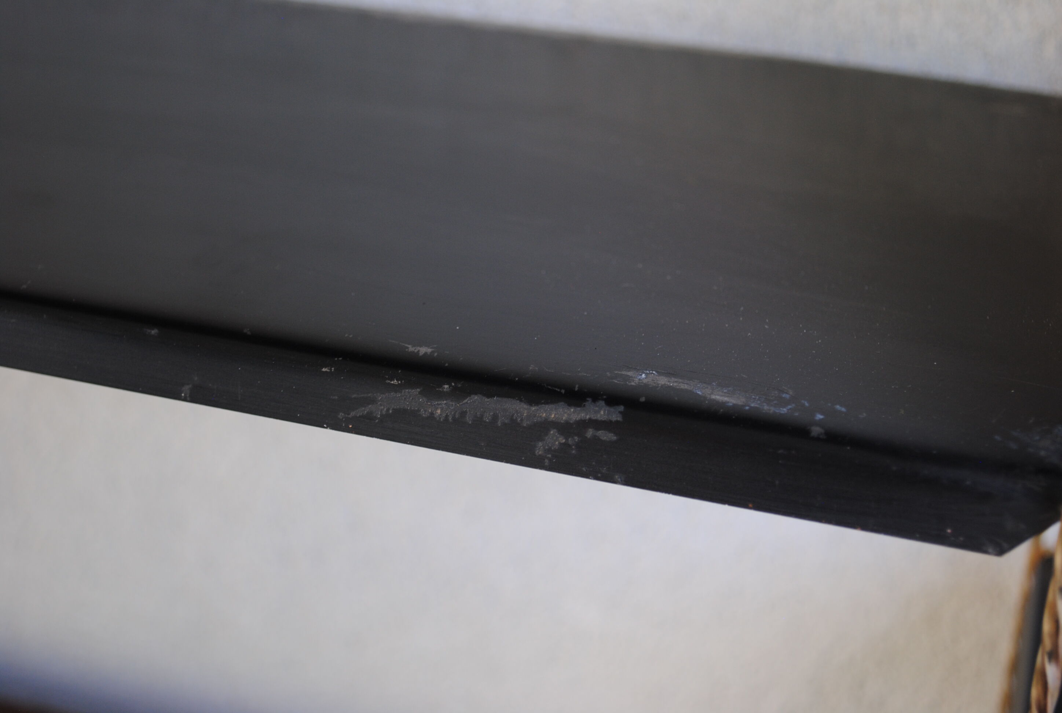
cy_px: 356
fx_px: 1774
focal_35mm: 60
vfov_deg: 22.7
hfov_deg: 33.3
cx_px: 531
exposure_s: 1/40
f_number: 5.3
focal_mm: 40
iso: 200
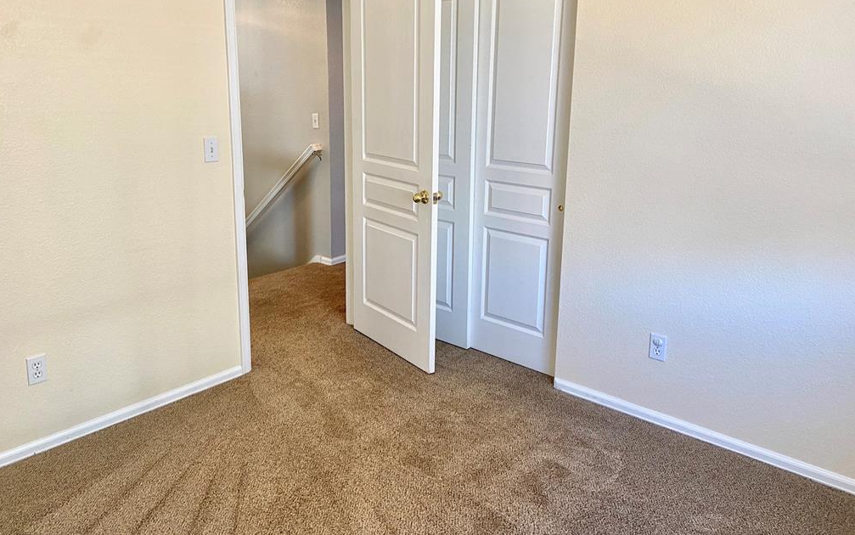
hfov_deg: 66.5
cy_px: 211
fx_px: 653
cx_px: 425
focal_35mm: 28
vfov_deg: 44.3
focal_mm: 4.25
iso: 125
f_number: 1.8
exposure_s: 1/77
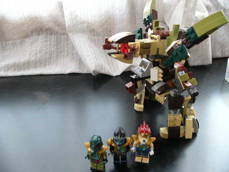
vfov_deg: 39.7
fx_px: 238
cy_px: 86
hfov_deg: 51.4
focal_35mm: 36
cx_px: 114
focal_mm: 6
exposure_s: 1/40
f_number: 2.8
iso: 200
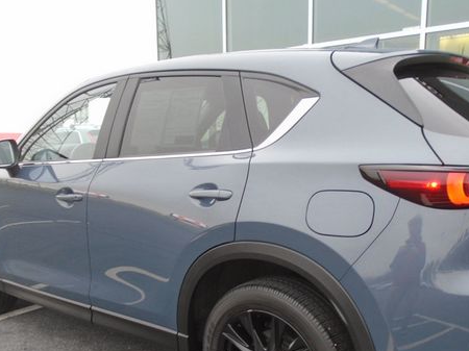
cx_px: 257
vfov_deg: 38.0
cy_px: 249
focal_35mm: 37
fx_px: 501
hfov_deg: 50.1
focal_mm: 4.6
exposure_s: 1/40
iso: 100
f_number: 3.2
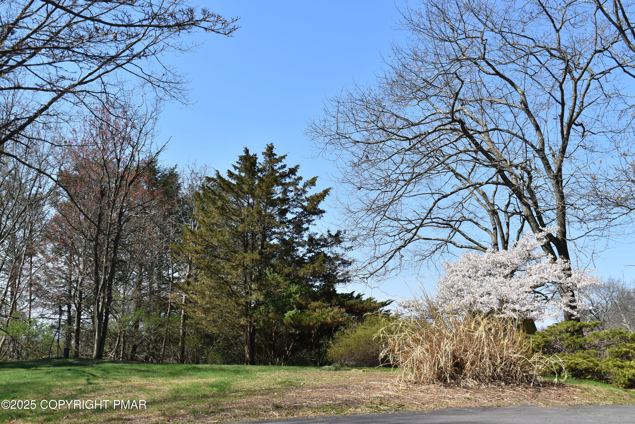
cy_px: 212
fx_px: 900
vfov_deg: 26.5
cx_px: 318
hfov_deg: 38.9
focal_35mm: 51
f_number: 8
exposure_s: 1/250
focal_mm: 34
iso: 100
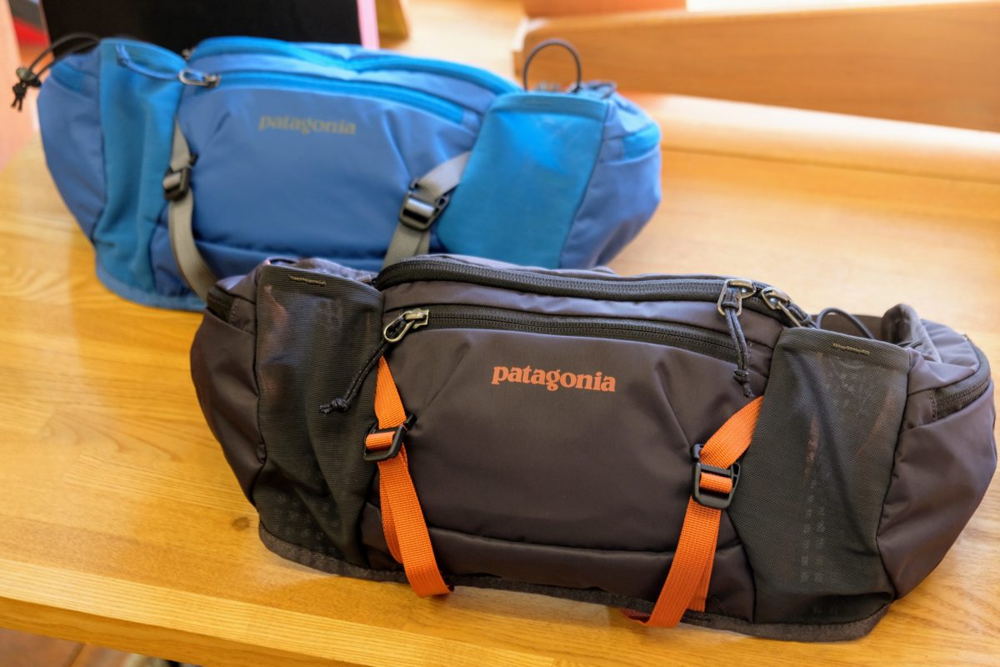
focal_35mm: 64
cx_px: 500
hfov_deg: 31.4
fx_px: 1778
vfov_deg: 21.2
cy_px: 334
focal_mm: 42.5
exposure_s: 1/38
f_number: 4
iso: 800
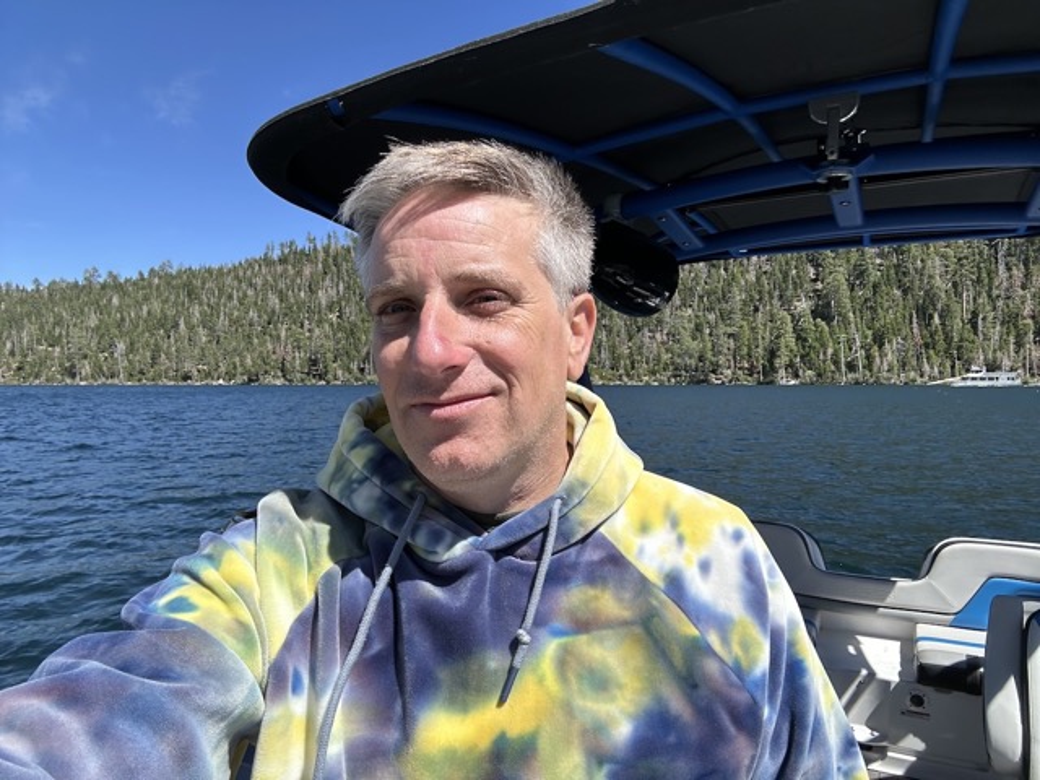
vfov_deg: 58.9
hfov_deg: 73.9
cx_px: 520
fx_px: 691
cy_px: 390
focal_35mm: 23
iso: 25
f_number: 1.9
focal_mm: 2.69
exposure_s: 1/1418
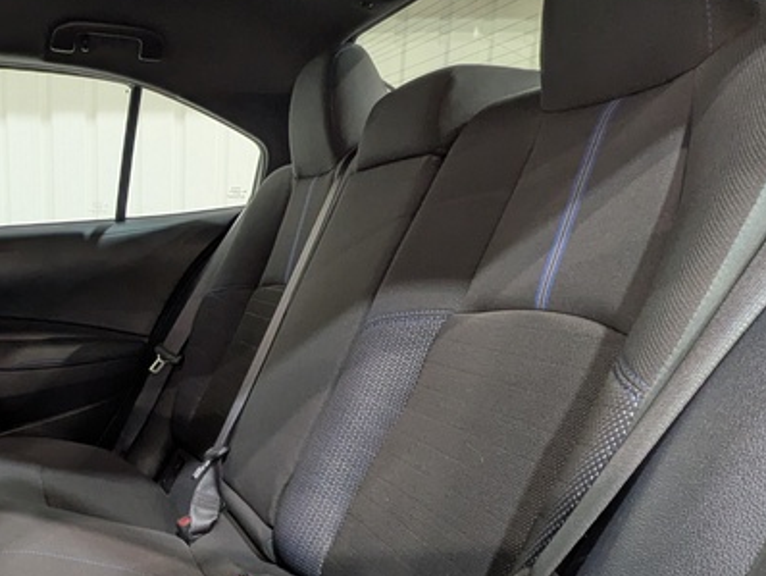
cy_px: 433
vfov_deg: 38.6
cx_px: 73
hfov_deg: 46.2
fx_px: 797
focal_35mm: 36
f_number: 2.2
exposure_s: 1/25
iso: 76
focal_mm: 1.83
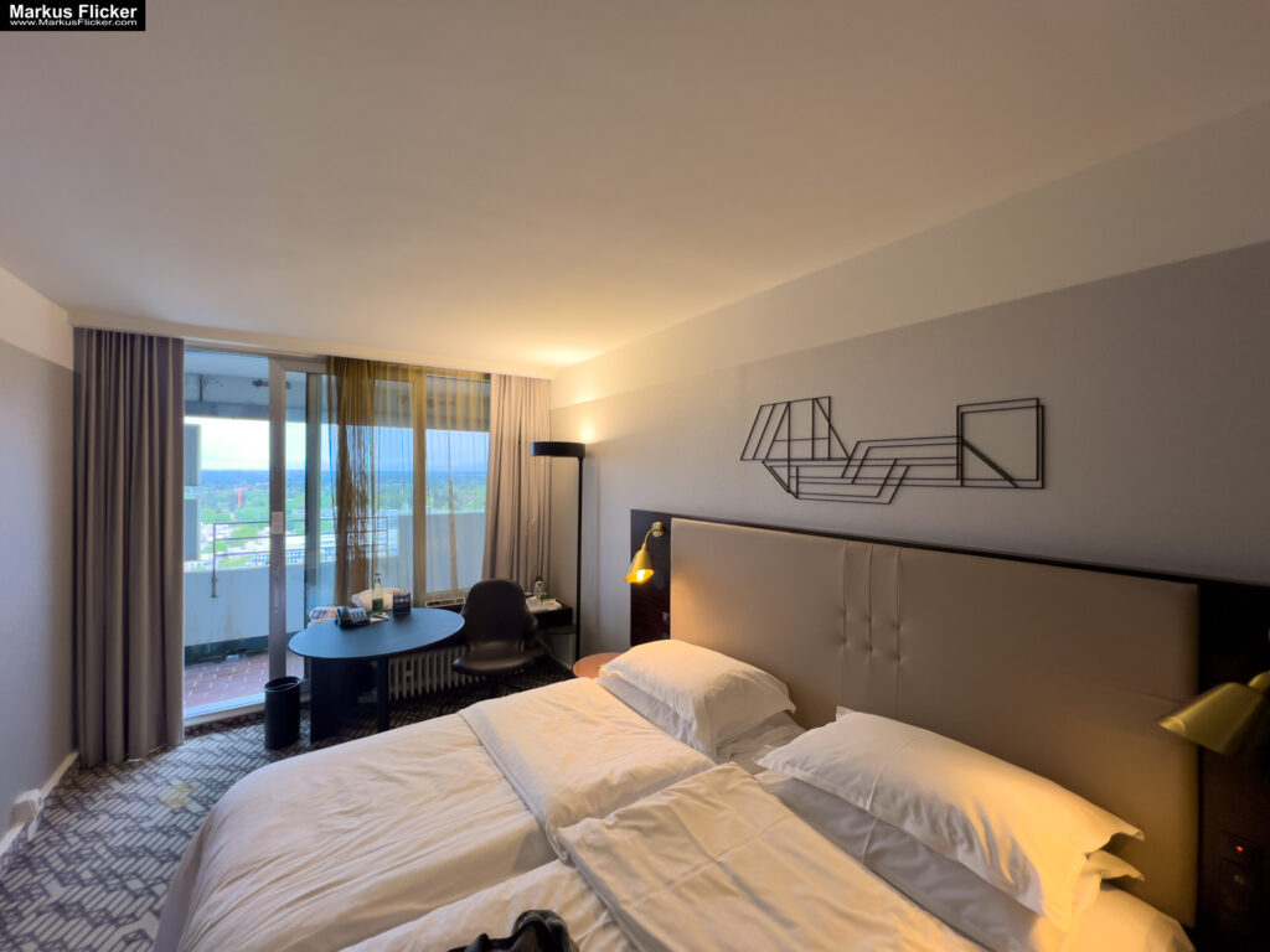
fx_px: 477
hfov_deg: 106.2
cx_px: 635
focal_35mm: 13
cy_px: 476
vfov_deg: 89.9
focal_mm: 1.57
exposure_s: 1/100
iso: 64
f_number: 1.8
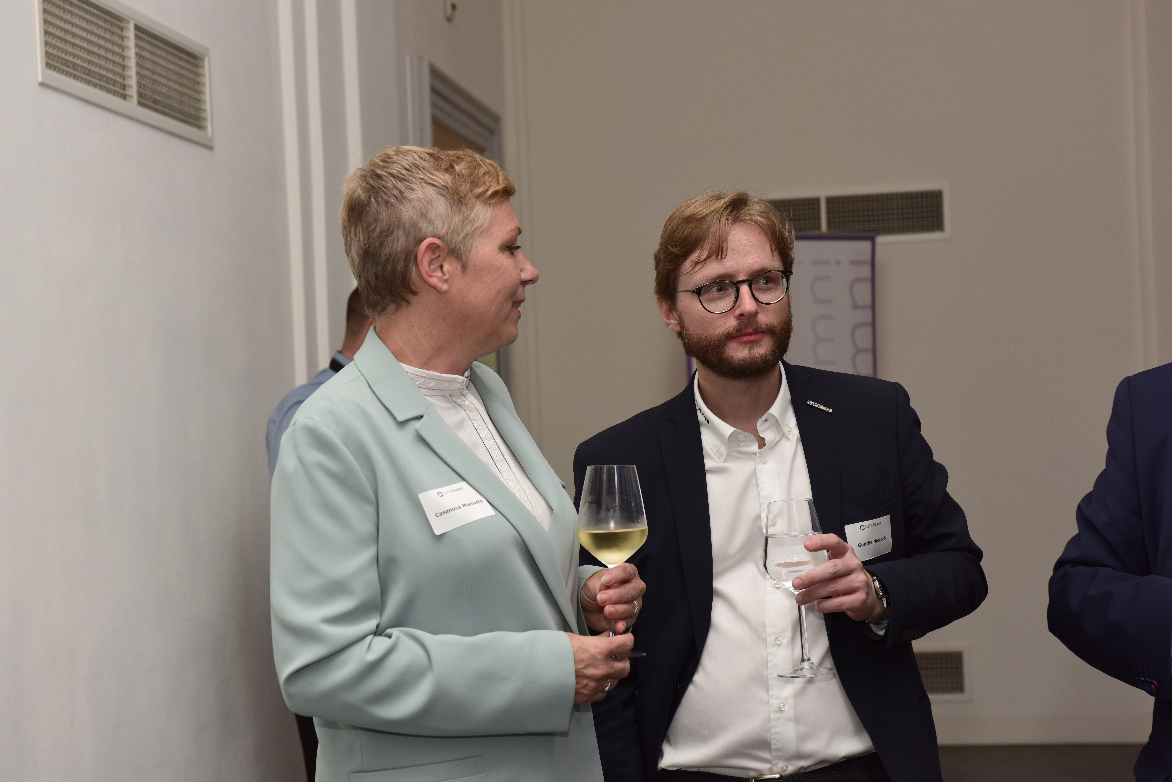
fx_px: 2279
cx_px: 586
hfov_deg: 28.8
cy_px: 391
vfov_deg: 19.5
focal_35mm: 70
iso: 500
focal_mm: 70
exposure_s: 1/60
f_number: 6.3
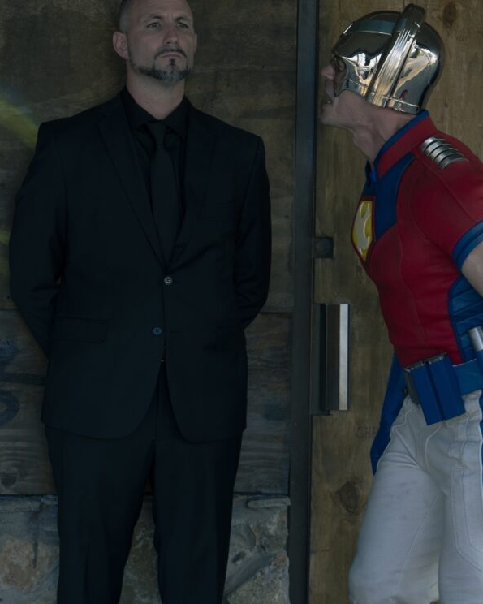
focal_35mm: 113
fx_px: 2020
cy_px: 268
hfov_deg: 13.6
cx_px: 248
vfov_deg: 17.0
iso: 125
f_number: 4
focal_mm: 70
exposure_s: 1/125
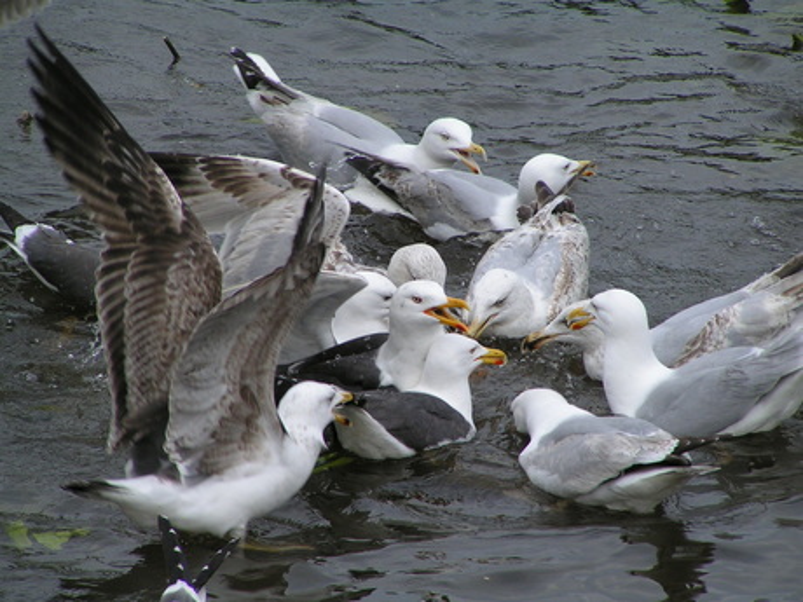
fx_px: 8815
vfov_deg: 3.9
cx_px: 402
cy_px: 301
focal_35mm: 380
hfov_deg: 5.2
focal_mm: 58
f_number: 4.5
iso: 50
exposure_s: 1/400
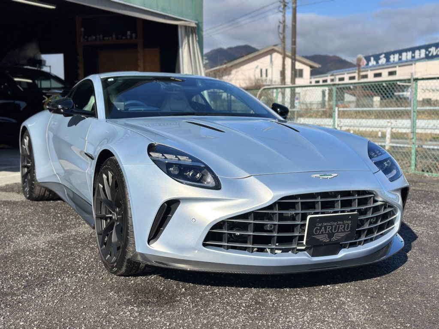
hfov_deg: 39.7
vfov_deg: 30.3
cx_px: 220
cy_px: 164
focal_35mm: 48
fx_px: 609
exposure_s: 1/6623
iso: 80
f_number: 1.78
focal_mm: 6.86
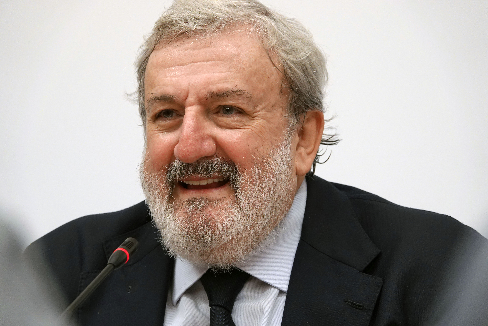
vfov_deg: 6.0
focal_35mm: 229
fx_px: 3104
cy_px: 163
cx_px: 244
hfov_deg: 9.0
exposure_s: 1/80
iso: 800
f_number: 4
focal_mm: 83.9
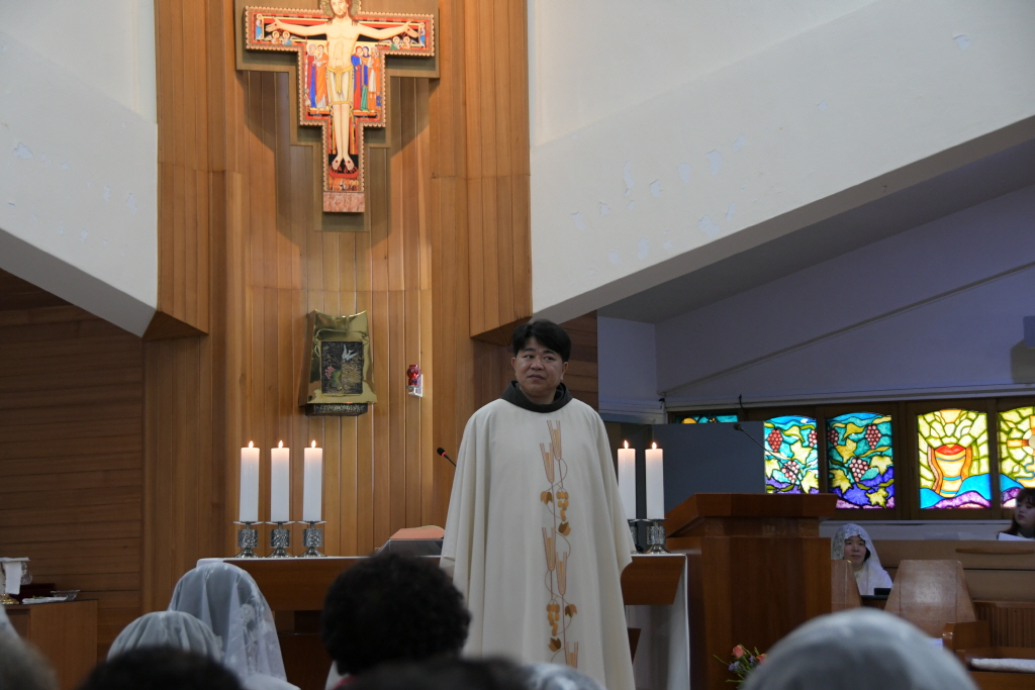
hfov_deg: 26.0
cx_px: 518
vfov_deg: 17.5
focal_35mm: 78
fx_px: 2243
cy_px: 345
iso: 1600
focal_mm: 52
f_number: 4.8
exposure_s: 1/80
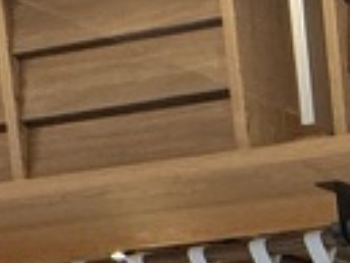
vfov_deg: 10.6
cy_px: 705
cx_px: 1197
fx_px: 1123
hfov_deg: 9.8
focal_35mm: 111
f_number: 2.2
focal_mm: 2.22
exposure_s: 1/100
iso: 320
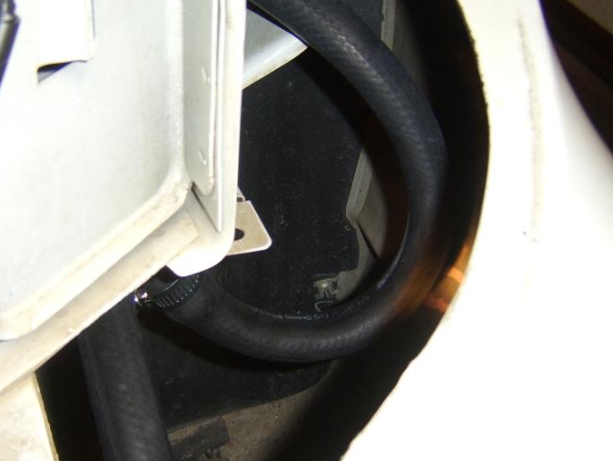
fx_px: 833
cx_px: 242
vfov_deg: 30.9
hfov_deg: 40.2
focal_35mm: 47
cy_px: 261
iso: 141
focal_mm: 8.13
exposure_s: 1/30
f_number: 2.7
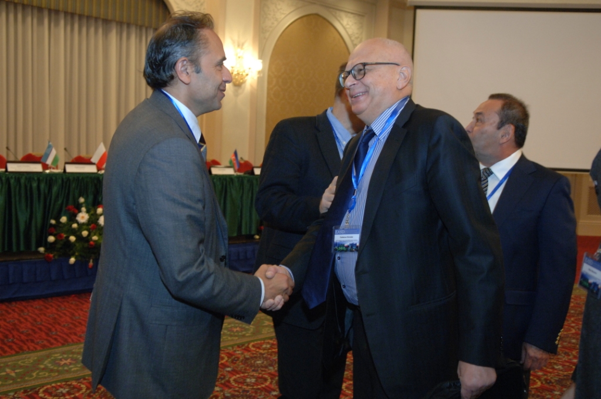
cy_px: 200
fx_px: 600
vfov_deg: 36.8
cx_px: 300
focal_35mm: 36
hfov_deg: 53.2
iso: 800
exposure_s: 1/60
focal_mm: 24
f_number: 3.5
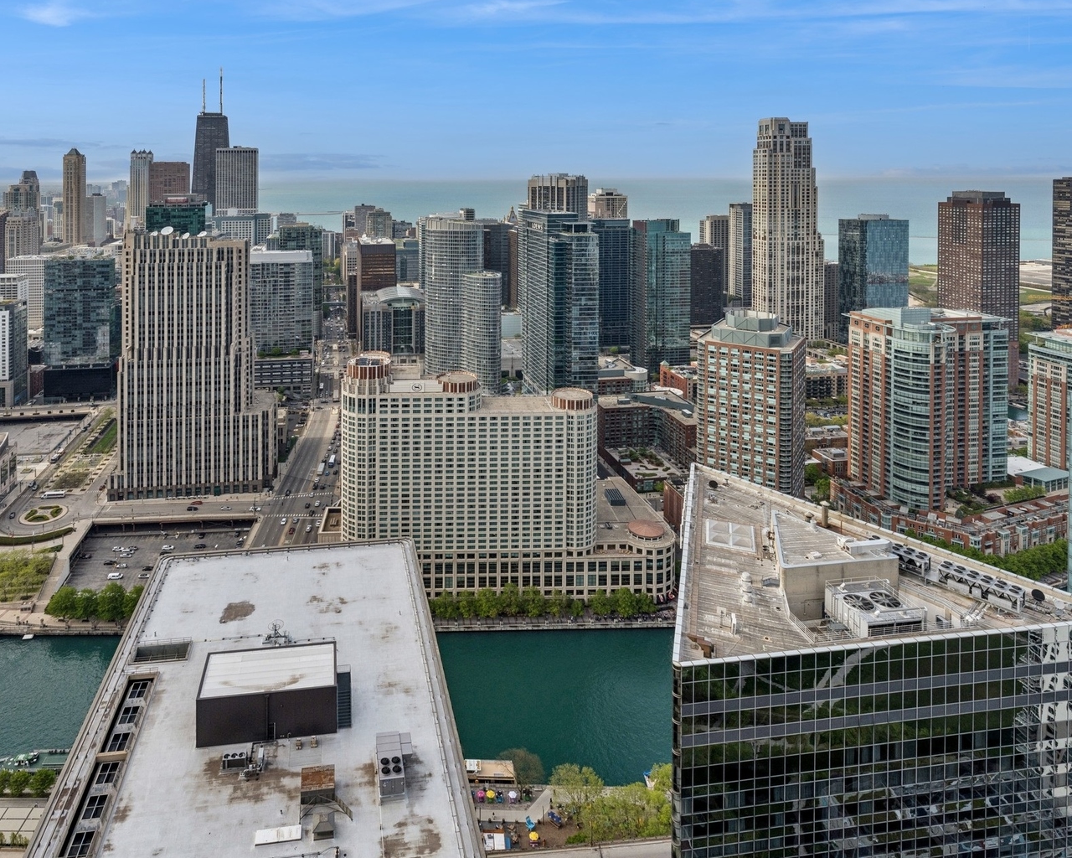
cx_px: 429
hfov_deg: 82.3
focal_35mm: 19
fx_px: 603
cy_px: 417
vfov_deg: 70.8
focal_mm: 16
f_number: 8
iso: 320
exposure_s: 1/640
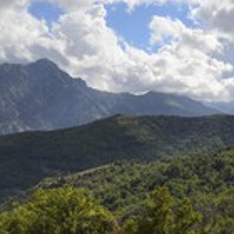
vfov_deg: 22.9
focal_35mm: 74
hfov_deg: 23.4
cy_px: 201
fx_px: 566
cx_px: 117
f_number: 14
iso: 200
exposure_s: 1/200
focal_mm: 29
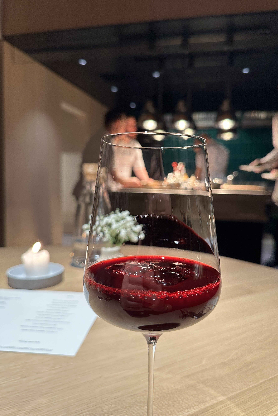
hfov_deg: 51.2
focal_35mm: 25
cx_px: 155
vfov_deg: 71.5
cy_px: 208
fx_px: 290
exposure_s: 1/67
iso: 250
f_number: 1.78
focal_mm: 6.86
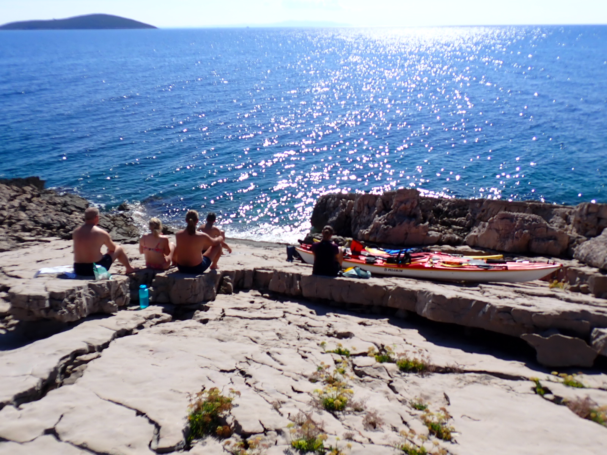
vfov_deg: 46.8
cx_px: 304
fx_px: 526
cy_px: 228
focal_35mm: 30
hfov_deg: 60.0
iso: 100
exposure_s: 1/250
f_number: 9
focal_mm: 5.4
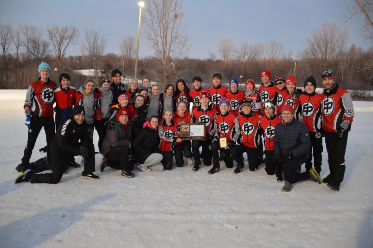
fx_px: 280
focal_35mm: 27
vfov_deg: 47.9
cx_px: 186
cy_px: 124
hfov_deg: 67.4
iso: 1600
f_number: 3.5
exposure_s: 1/15
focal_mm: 18
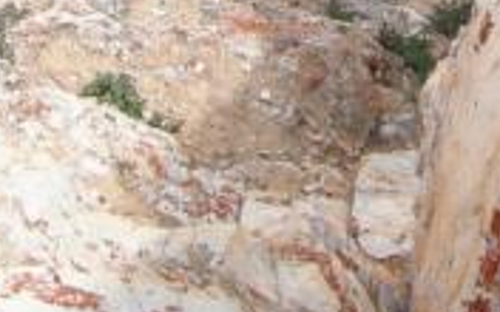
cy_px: -397
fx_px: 1949
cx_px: 506
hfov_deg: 14.4
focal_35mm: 143
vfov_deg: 8.5
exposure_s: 1/249
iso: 64
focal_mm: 7.9
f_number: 2.8
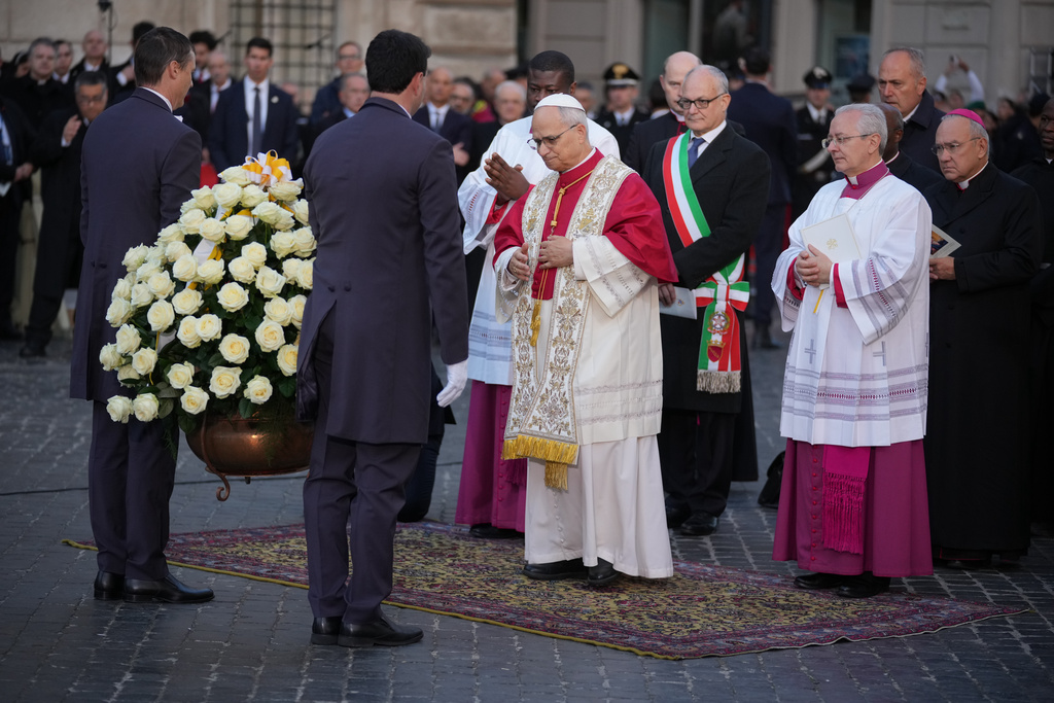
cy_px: 352
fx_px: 3836
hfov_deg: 15.6
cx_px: 527
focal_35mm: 131
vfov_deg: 10.5
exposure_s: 1/1000
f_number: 2.8
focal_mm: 131
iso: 1000
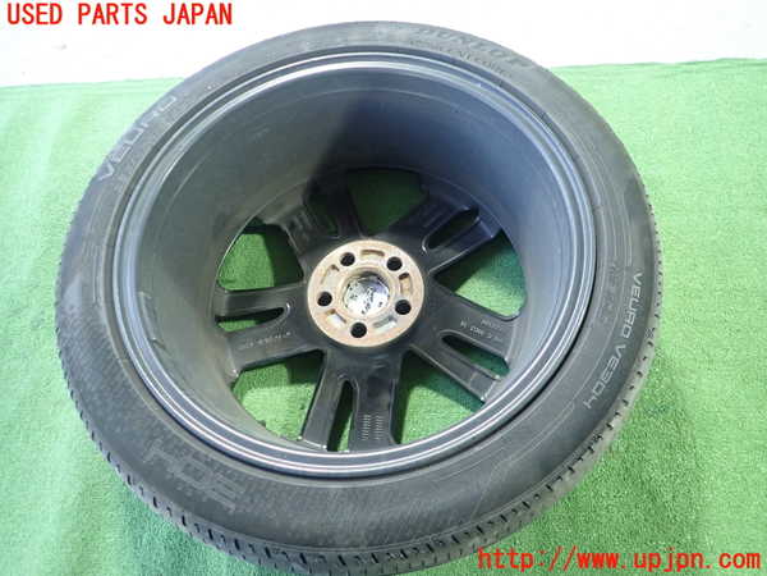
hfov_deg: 69.4
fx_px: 554
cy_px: 288
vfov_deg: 54.9
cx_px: 384
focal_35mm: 25
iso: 400
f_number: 2
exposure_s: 1/30
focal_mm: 4.5
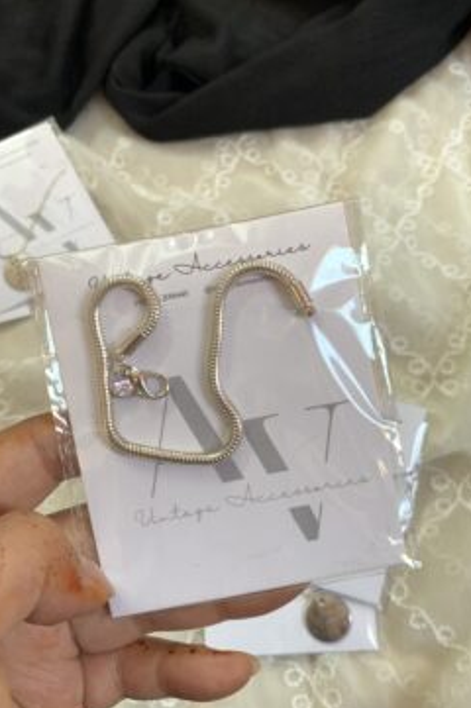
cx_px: 243
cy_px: 357
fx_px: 590
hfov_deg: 43.5
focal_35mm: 30
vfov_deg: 62.0
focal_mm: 4.25
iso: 100
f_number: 1.8
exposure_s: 1/60
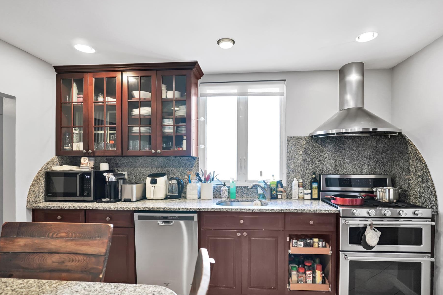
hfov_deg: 88.2
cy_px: 163
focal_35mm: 19
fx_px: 228
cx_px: 227
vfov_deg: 65.6
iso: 100
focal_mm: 11
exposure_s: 1/50
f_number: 1.8
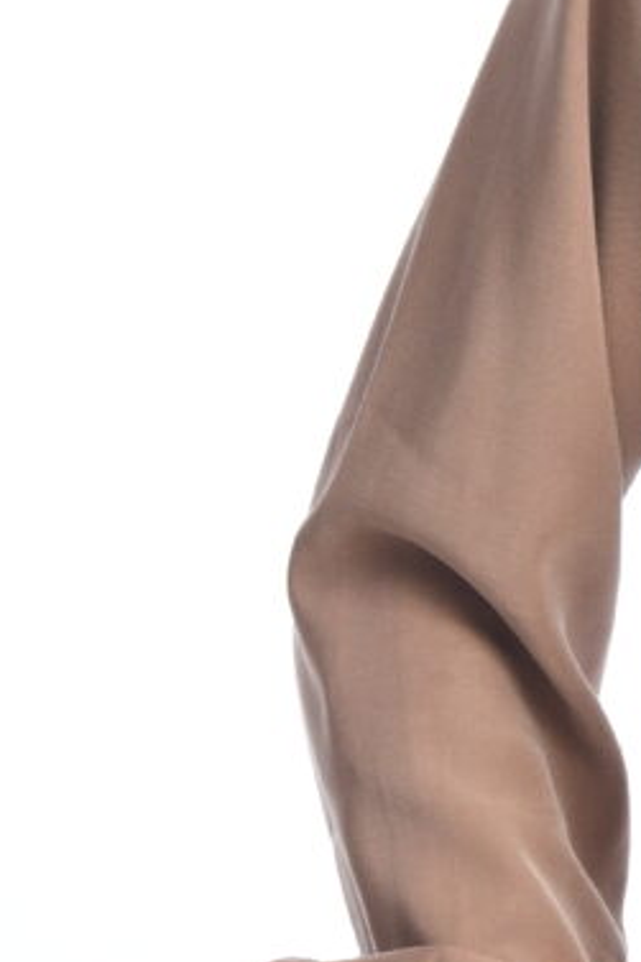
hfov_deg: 3.3
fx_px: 11120
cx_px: 1292
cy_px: 449
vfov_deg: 5.0
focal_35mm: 416
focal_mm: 102
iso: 500
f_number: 10
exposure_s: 1/250
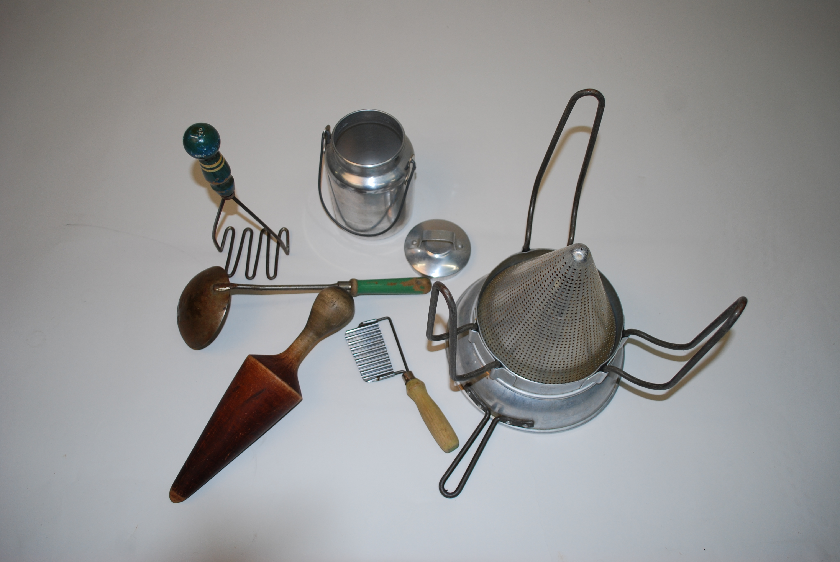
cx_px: 420
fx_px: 701
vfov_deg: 43.7
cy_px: 281
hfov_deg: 61.9
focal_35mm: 30
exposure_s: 1/60
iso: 200
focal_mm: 20
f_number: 3.8
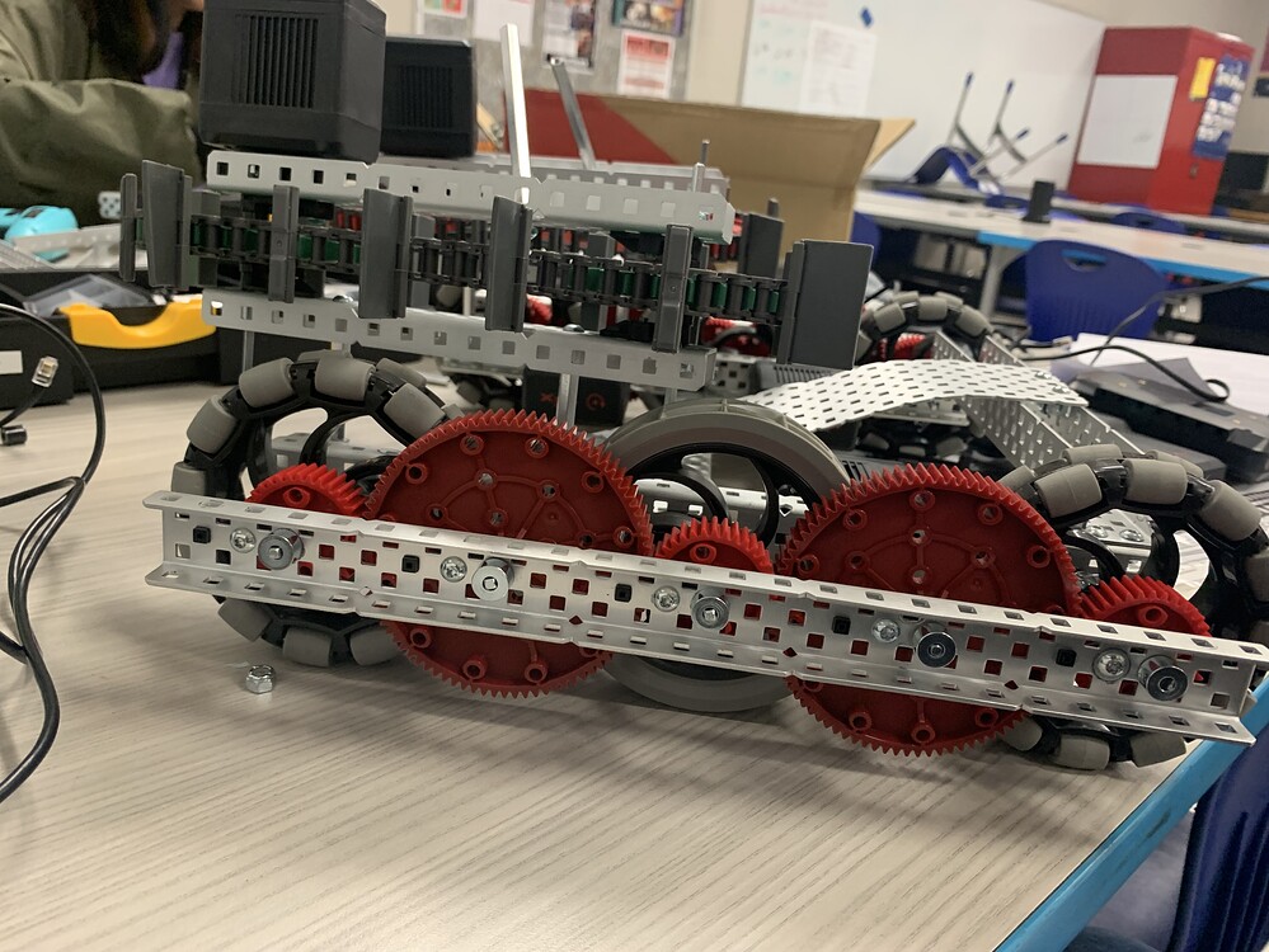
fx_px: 953
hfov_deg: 67.3
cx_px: 634
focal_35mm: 26
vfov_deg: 53.1
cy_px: 476
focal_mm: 4.25
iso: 250
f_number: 1.8
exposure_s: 1/60
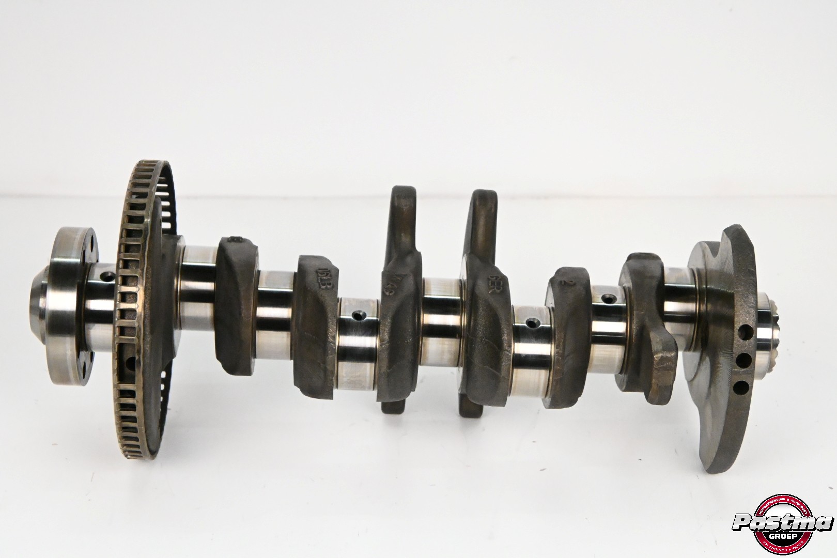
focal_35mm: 75
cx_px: 418
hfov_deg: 27.0
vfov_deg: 18.2
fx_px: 1744
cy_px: 279
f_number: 6.3
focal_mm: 50
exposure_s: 1/1000
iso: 10000
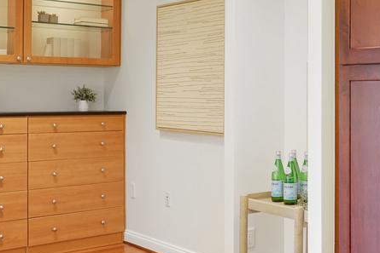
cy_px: 81
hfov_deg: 32.5
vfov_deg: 24.5
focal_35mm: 55
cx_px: 402
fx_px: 581
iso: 1250
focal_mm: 17
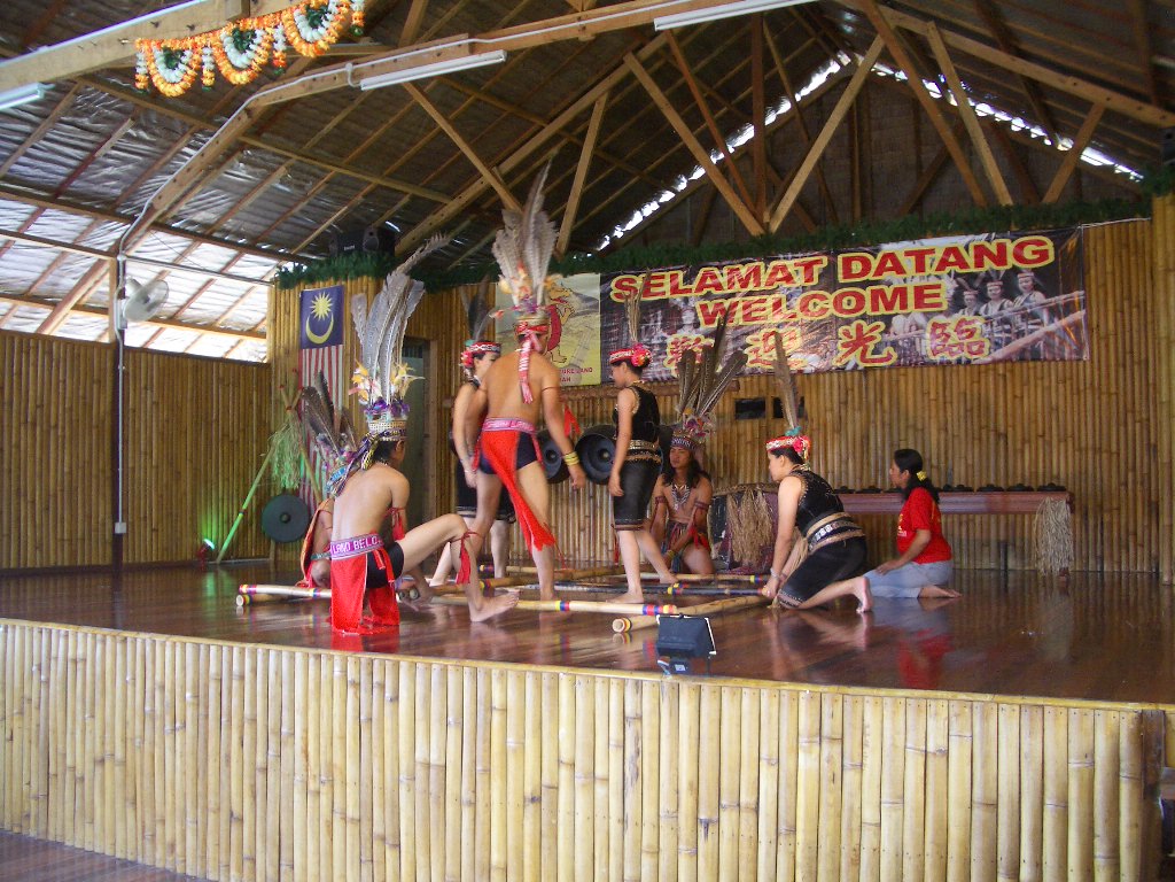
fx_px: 1188
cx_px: 588
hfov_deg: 52.6
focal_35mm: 35
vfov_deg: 40.7
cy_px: 441
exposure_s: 1/30
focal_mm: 5.8
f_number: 2.6
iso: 100
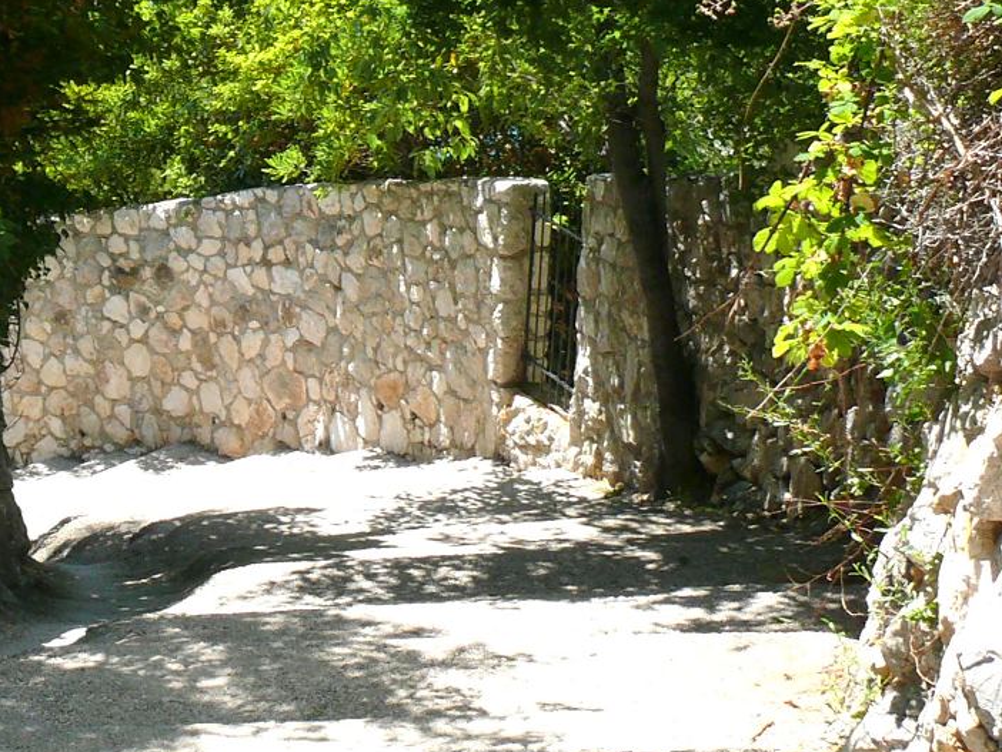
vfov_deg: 14.0
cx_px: 323
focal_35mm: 106
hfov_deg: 18.5
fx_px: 3069
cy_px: 288
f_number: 4
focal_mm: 8.1
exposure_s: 1/100
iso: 100
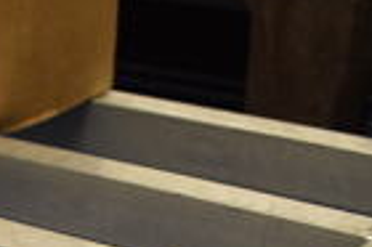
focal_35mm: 118
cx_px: -199
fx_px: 1218
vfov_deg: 10.9
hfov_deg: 15.8
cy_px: 425
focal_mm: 18
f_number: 3.5
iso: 1250
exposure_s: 1/125
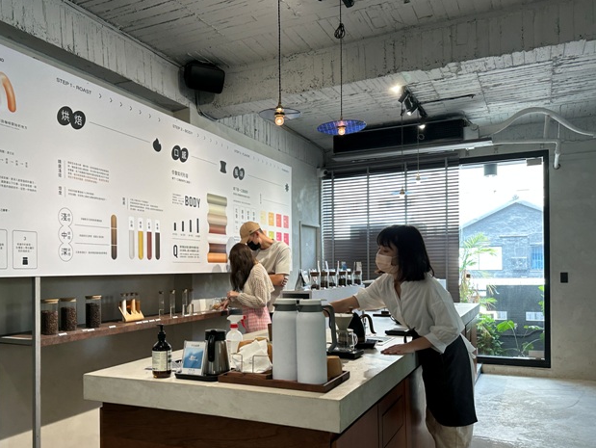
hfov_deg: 57.9
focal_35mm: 31
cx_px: 243
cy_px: 268
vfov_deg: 45.3
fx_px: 534
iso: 125
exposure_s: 1/120
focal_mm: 6.86
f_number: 1.78
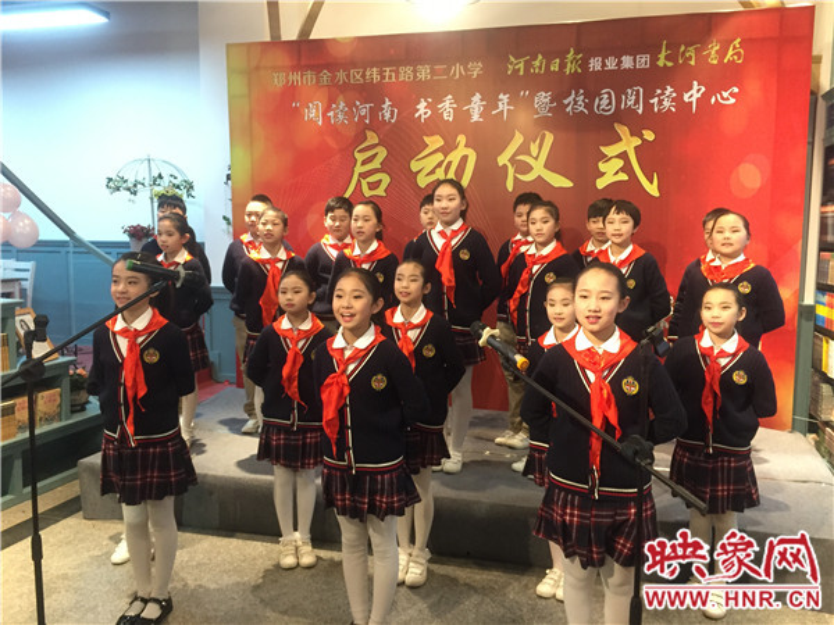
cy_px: 312
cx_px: 417
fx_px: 699
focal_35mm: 29
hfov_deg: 61.7
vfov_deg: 48.2
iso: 160
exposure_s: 1/30
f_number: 2.2
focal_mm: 4.15
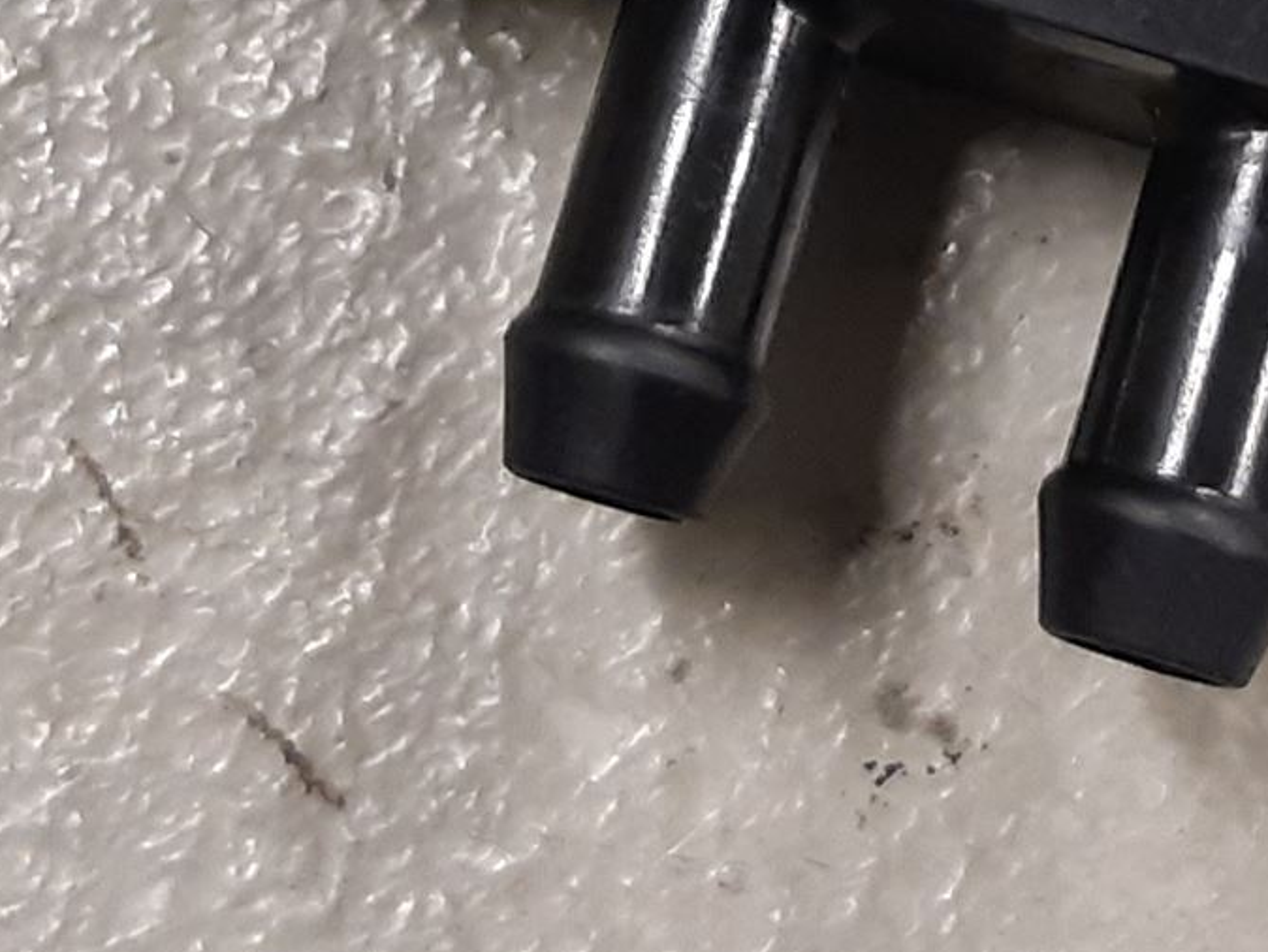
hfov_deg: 24.6
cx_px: 800
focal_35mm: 79
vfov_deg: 17.1
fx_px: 2895
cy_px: -435
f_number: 1.7
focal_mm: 3.93
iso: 160
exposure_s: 1/50
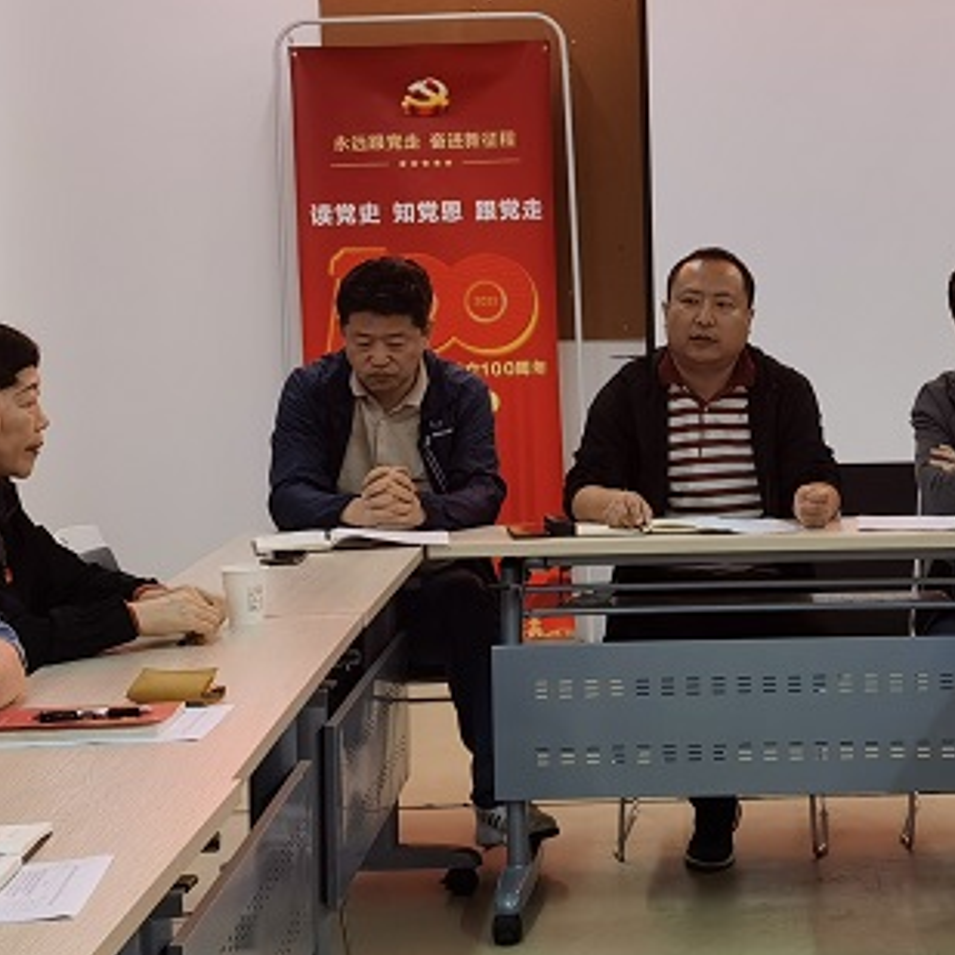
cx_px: 810
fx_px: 2559
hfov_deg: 20.8
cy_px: 410
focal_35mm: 82
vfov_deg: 21.1
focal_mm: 5.56
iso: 160
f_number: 1.6
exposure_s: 1/100
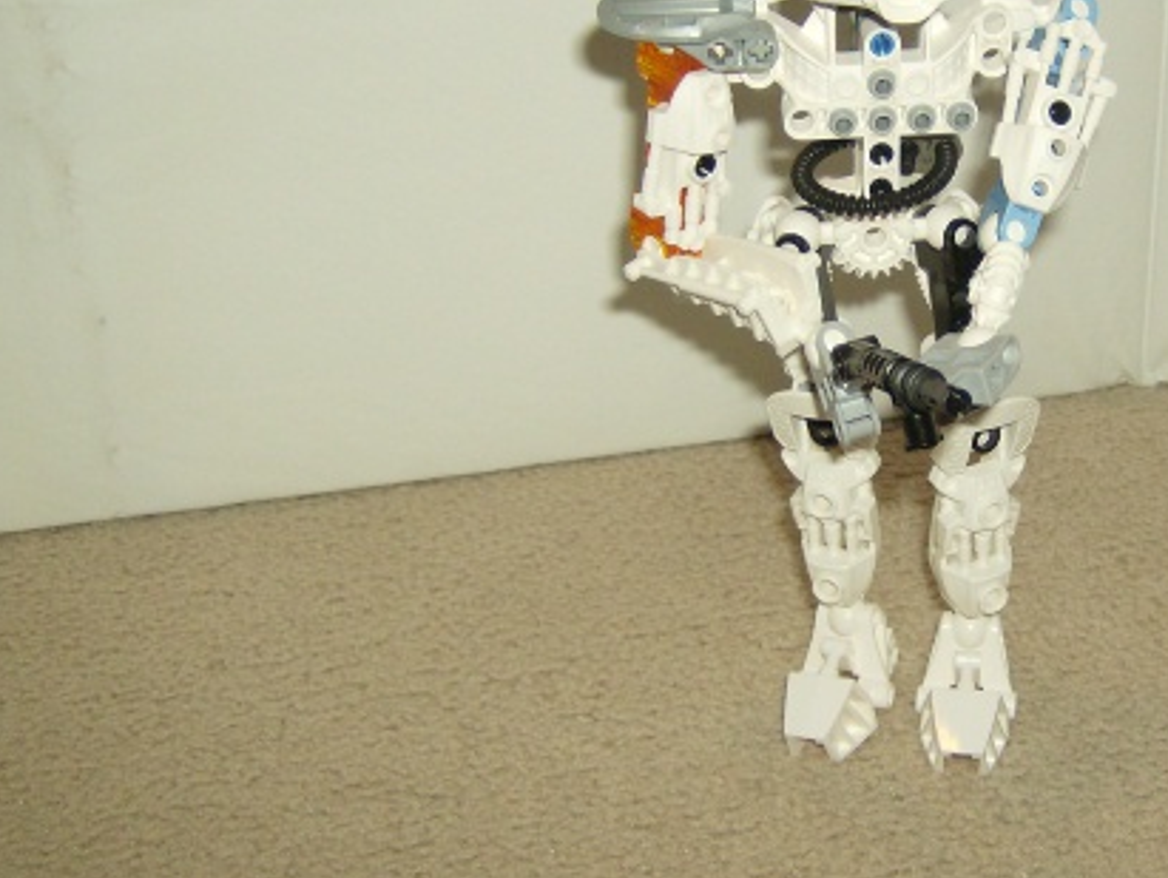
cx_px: 889
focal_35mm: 56
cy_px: 315
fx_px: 1891
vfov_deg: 26.0
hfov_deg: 33.6
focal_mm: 6
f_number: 2.8
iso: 200
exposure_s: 1/60
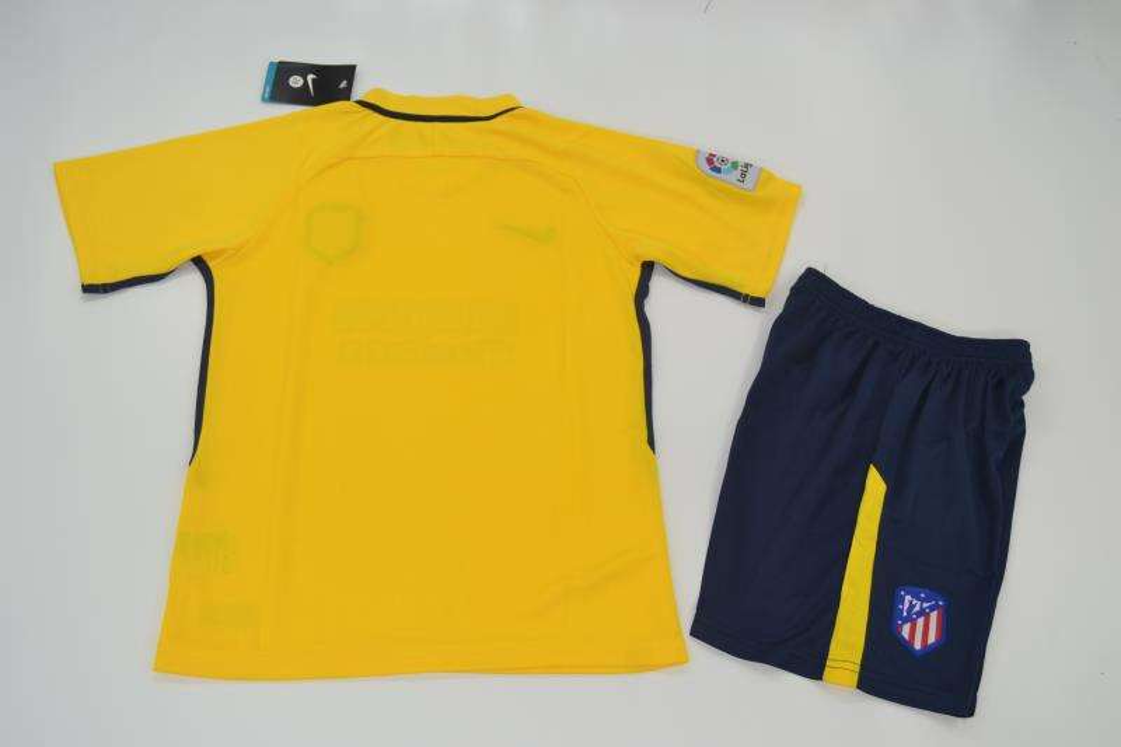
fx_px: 1354
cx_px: 560
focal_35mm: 44
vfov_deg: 30.8
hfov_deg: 45.0
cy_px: 374
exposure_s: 1/200
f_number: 4.8
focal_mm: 29
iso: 200
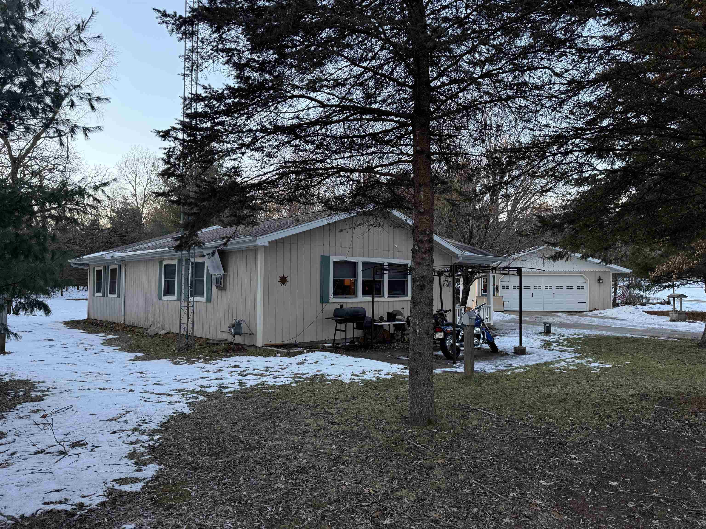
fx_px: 489
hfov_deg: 71.6
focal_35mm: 24
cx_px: 353
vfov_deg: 56.8
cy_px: 264
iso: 160
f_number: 1.78
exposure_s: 1/240
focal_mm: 6.76
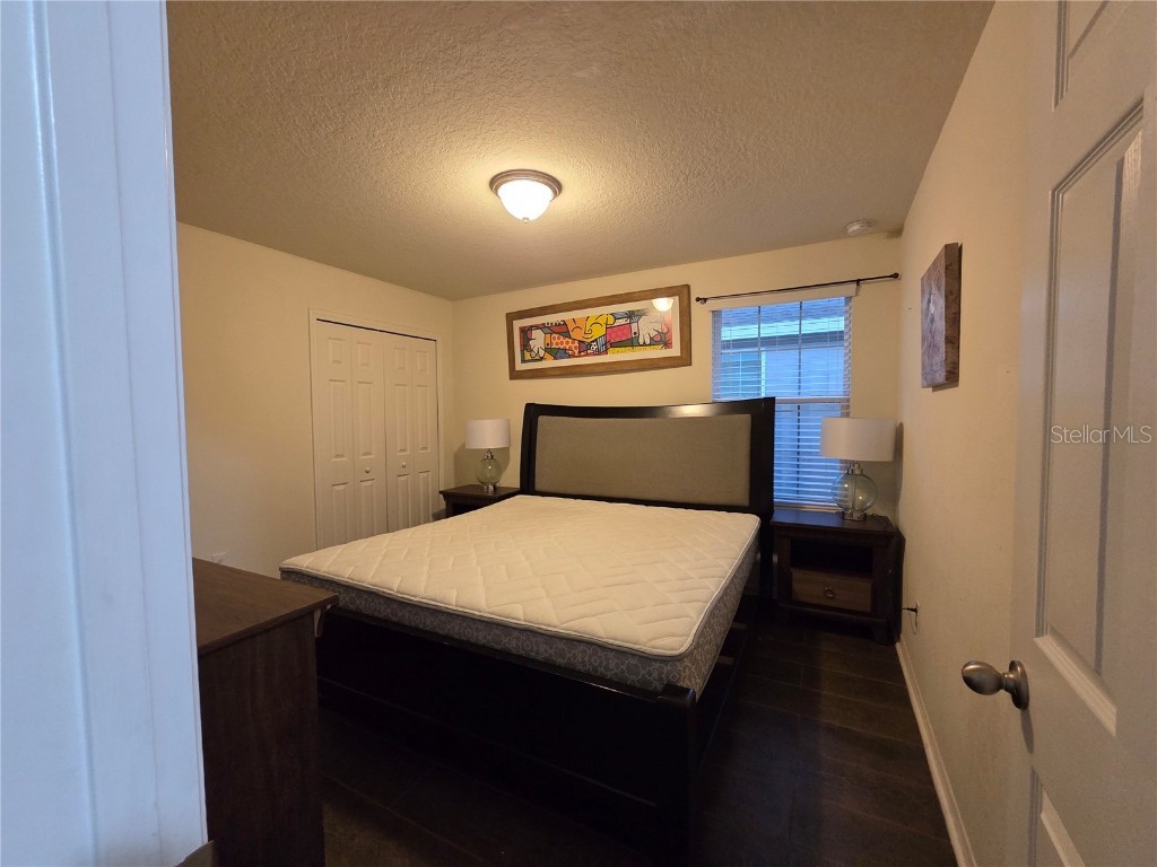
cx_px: 578
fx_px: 435
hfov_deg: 106.2
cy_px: 434
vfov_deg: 89.9
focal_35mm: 13
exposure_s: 1/60
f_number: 2.2
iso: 640
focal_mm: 2.2
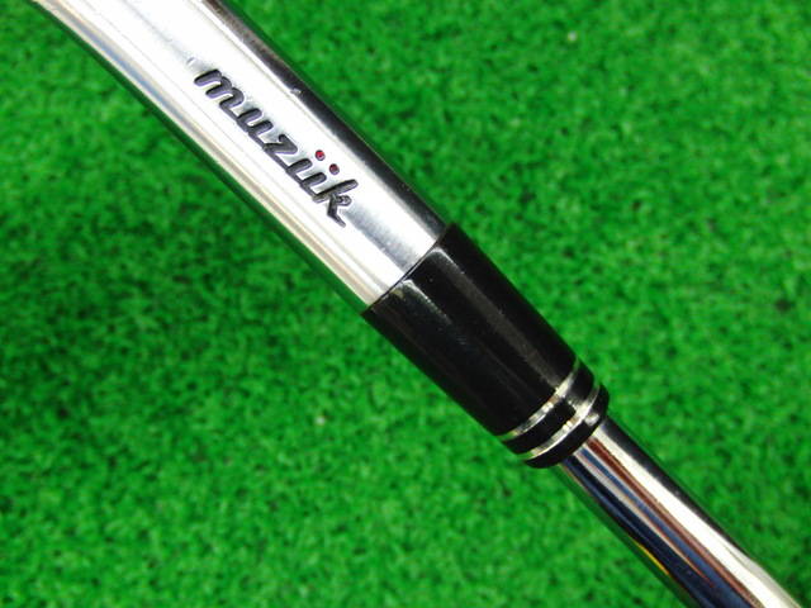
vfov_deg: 38.7
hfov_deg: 50.1
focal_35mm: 37
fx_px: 867
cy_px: 304
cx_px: 406
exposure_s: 1/30
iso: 400
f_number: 3.6
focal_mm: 6.42
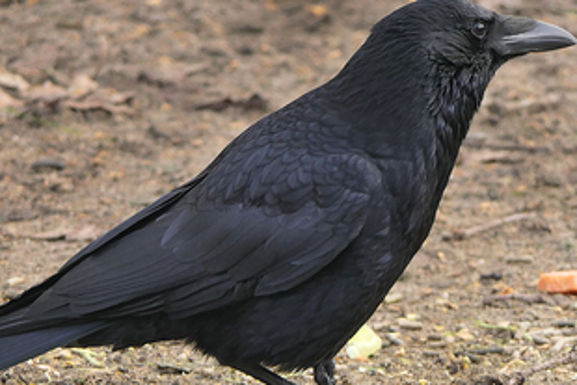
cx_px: 281
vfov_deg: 1.3
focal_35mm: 1048
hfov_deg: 2.0
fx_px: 16804
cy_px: 200
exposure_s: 1/125
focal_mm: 176
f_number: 4.5
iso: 320
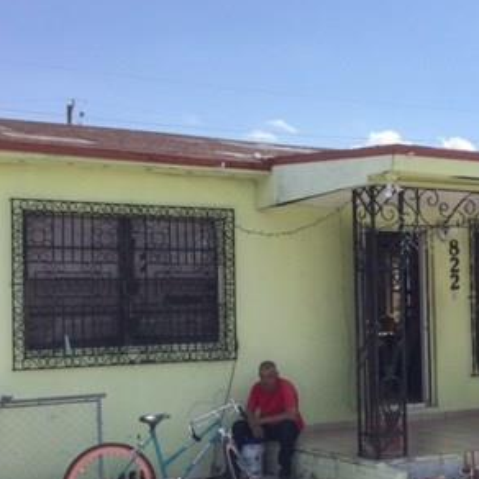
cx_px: 366
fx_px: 939
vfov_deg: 28.6
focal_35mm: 60
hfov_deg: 28.1
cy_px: 281
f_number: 2.4
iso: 25
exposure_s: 1/1597
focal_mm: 3.3
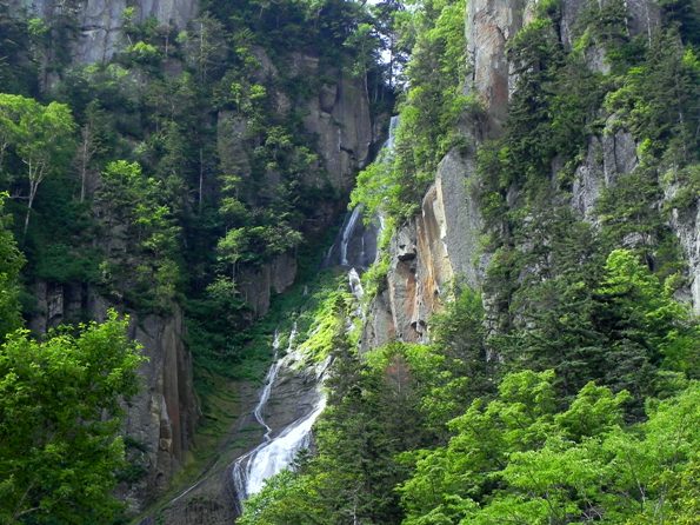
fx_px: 1921
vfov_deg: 15.6
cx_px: 350
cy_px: 262
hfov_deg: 20.7
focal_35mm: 95
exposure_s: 1/197
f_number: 5.6
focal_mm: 16.9
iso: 160
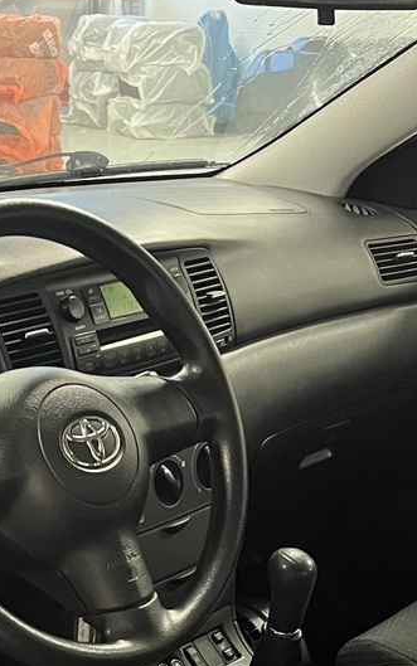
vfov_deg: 26.1
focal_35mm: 75
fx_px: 1363
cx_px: 136
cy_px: 666
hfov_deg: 17.4
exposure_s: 1/40
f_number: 1.6
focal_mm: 5.1
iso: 640
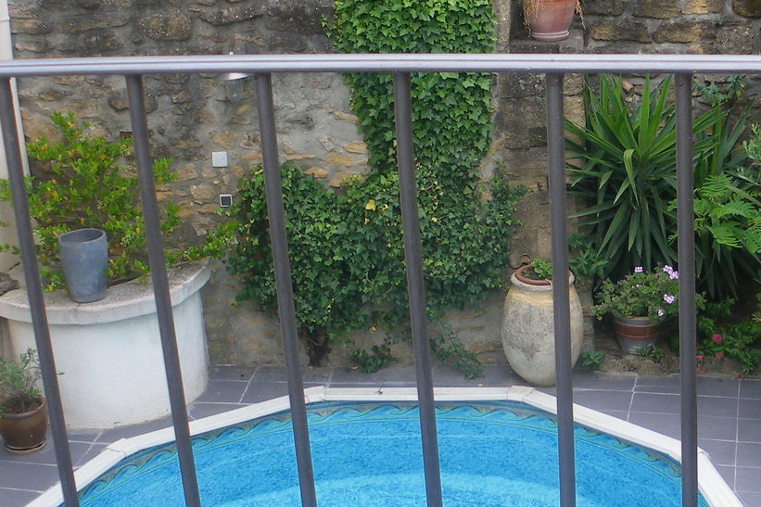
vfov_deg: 18.6
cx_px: 510
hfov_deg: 27.5
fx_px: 1543
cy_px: 312
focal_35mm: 73
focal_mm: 6.3
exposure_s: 1/60
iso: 80
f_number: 3.5
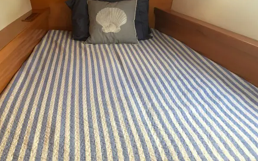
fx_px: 288
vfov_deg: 31.2
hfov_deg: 48.2
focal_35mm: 41
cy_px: 82
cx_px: 119
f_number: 2.2
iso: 50
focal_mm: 4.15
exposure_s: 1/15
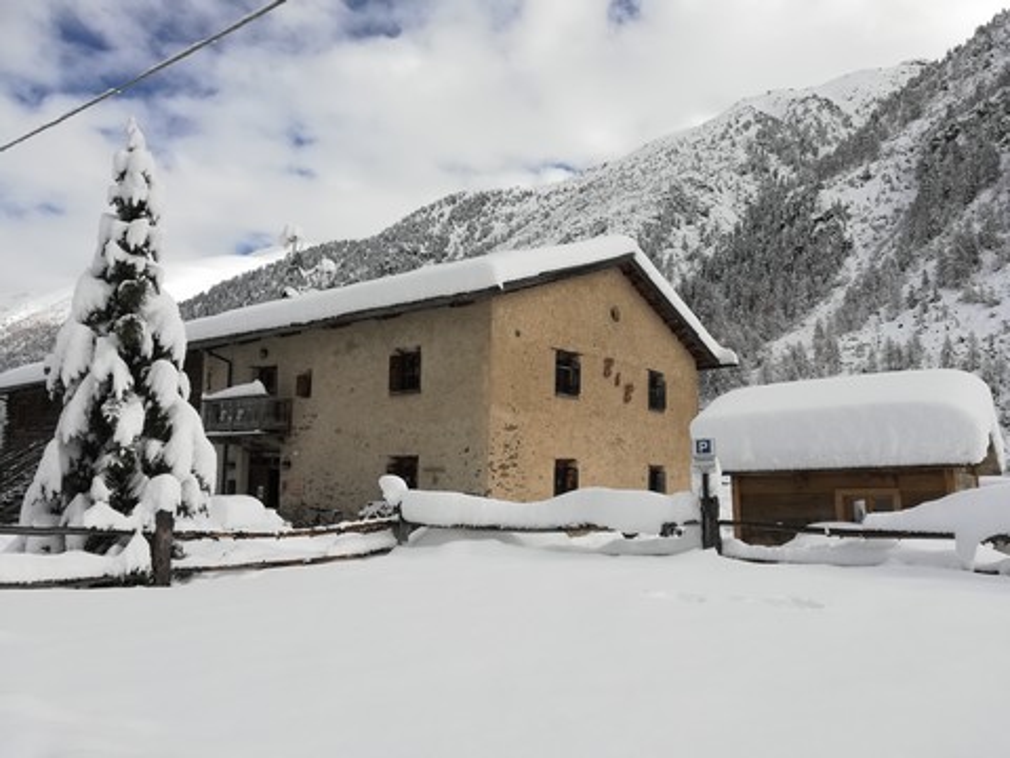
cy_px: 379
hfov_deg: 67.3
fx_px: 759
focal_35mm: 26
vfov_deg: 53.1
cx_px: 505
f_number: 2.2
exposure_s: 1/1587
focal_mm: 3.83
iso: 50
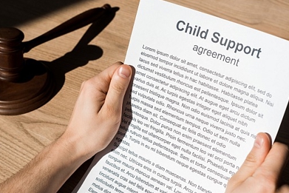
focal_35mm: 58
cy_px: 96
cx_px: 134
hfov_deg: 34.5
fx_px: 466
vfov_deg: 23.4
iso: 100
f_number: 6.3
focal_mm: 50
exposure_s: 1/400
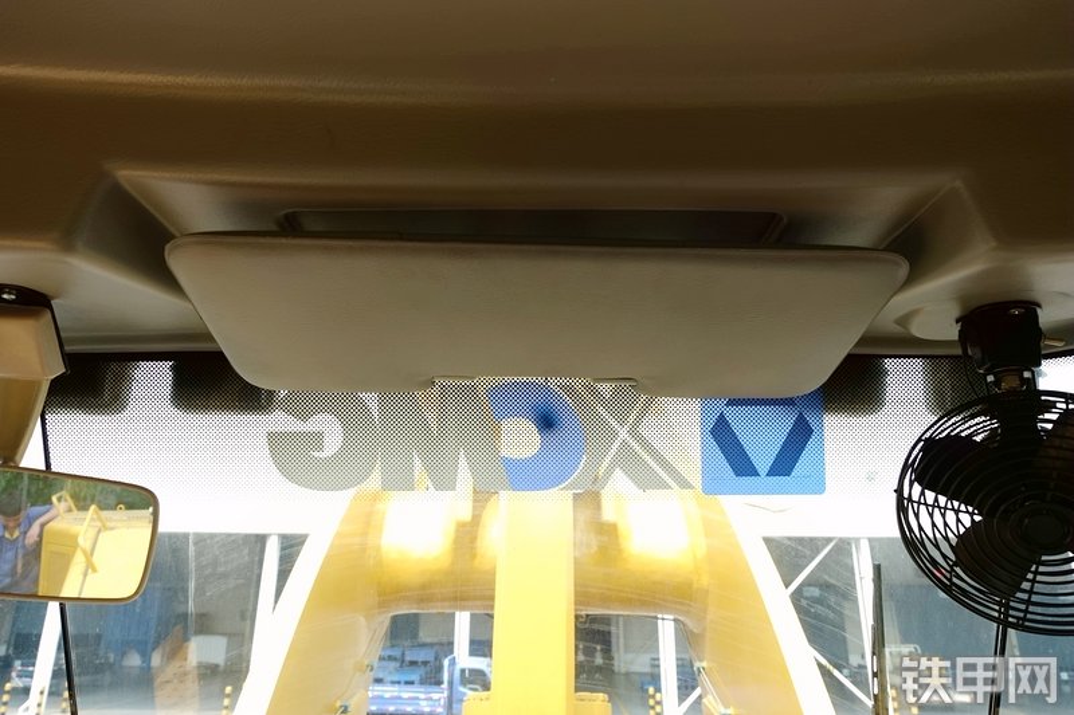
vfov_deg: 53.1
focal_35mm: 24
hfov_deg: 73.8
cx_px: 537
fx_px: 716
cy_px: 358
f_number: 5
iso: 100
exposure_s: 1/85
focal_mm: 16
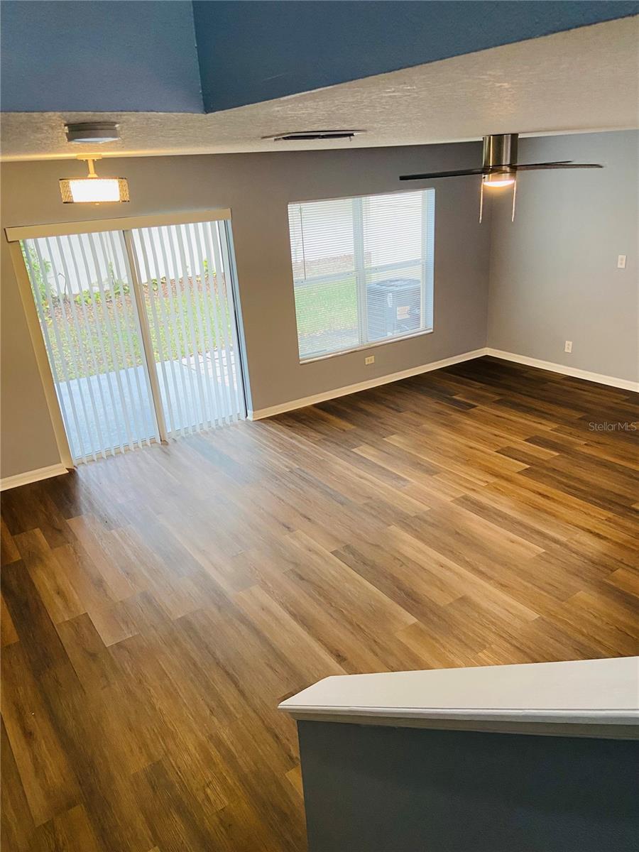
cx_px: 320
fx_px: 640
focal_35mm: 26
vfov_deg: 67.3
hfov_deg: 53.1
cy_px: 426
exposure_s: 1/60
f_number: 1.8
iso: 200
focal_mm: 4.25
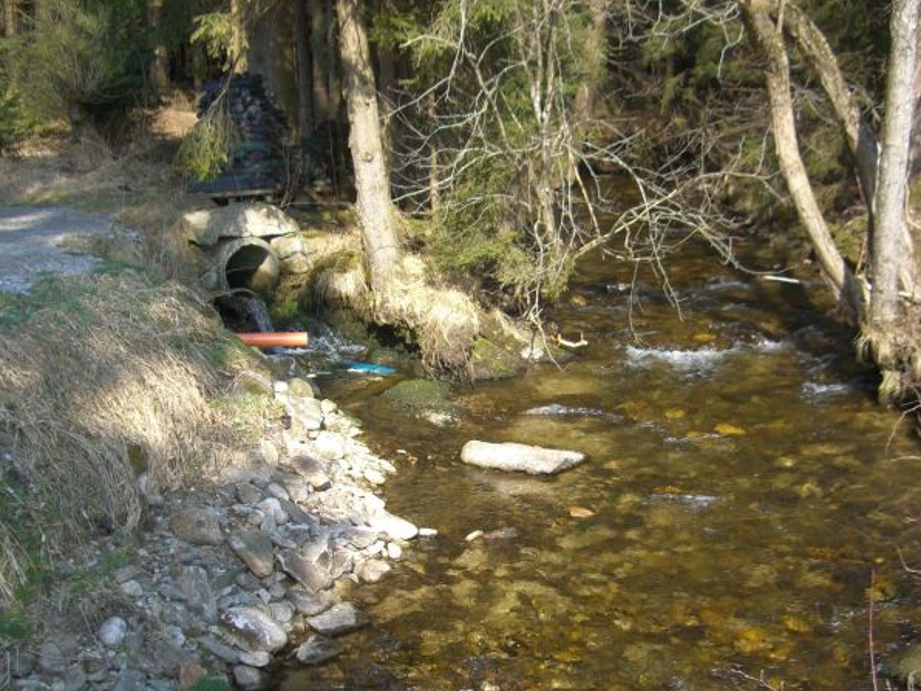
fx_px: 1357
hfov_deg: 37.4
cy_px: 441
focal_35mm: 51
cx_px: 527
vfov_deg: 28.4
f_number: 2.8
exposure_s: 1/320
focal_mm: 7.9
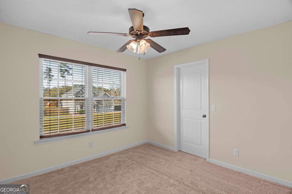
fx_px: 134
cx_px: 146
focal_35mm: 16
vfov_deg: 72.1
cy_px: 97
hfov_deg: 95.0
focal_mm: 11
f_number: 7.1
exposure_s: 1/13
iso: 250
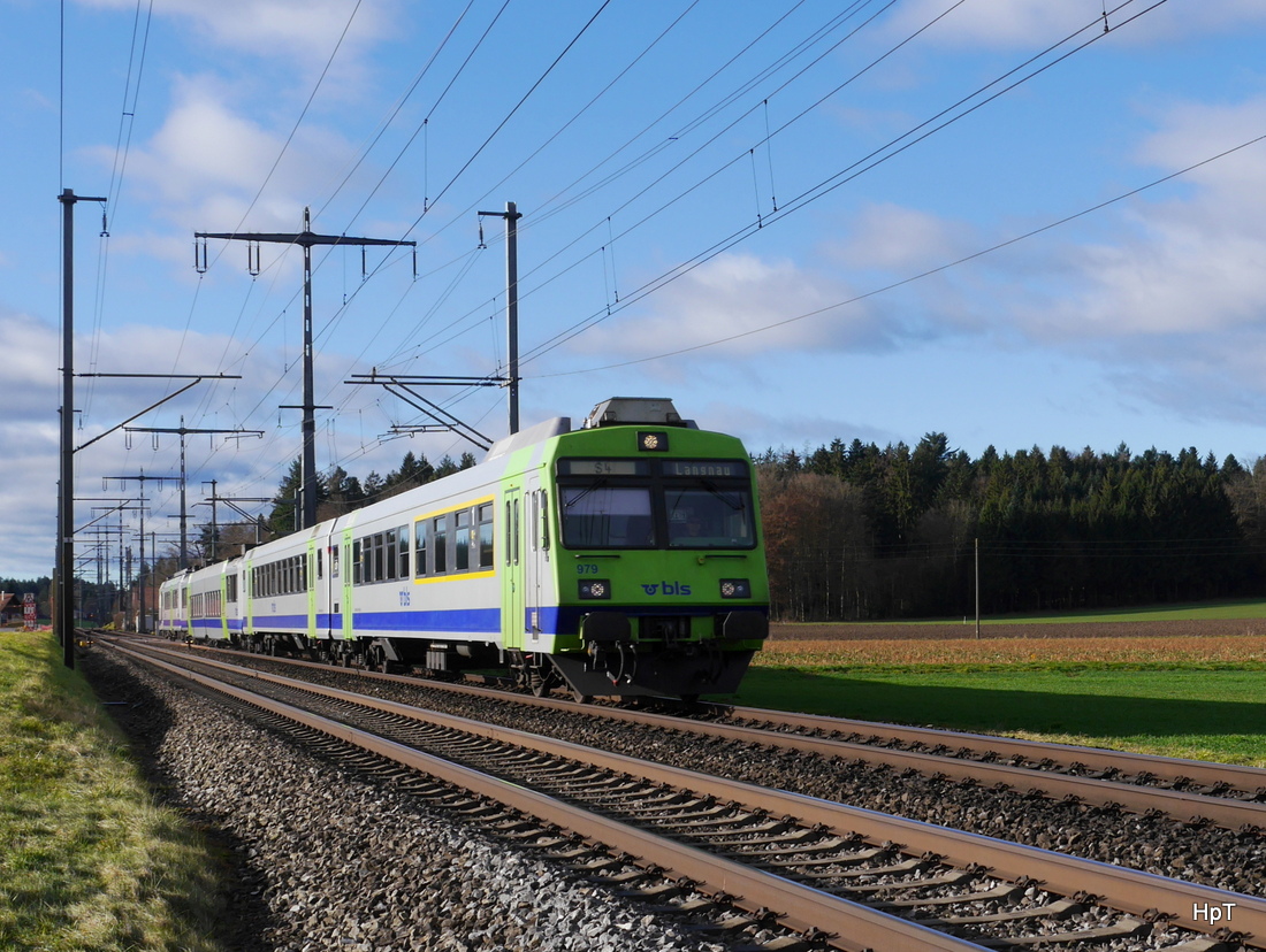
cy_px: 476
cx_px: 633
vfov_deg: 36.0
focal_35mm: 40
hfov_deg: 46.7
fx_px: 1465
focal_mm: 20
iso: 160
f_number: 9
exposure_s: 1/400
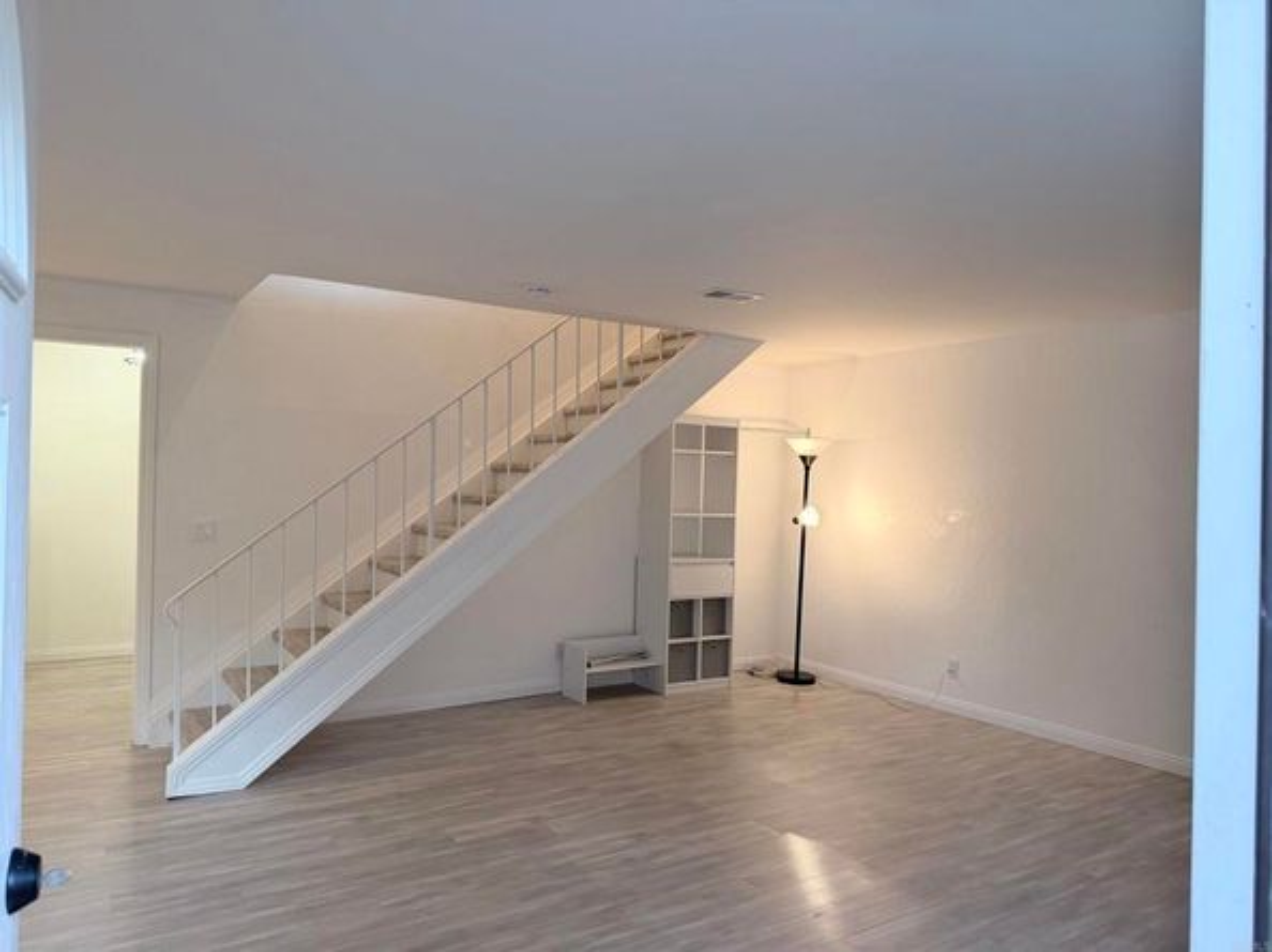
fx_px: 882
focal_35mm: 24
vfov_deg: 56.8
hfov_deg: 71.6
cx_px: 636
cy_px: 476
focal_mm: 6.76
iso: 250
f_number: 1.78
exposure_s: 1/120
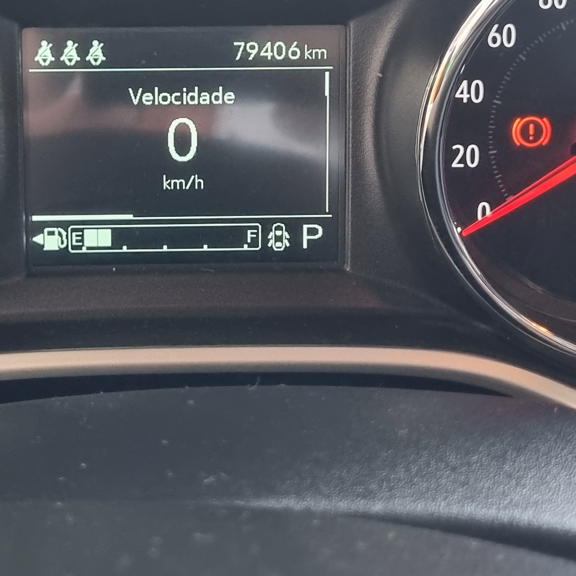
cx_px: 155
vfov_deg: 23.4
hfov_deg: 23.5
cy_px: 144
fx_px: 1374
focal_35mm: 73
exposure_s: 1/120
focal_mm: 5.4
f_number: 1.8
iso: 250
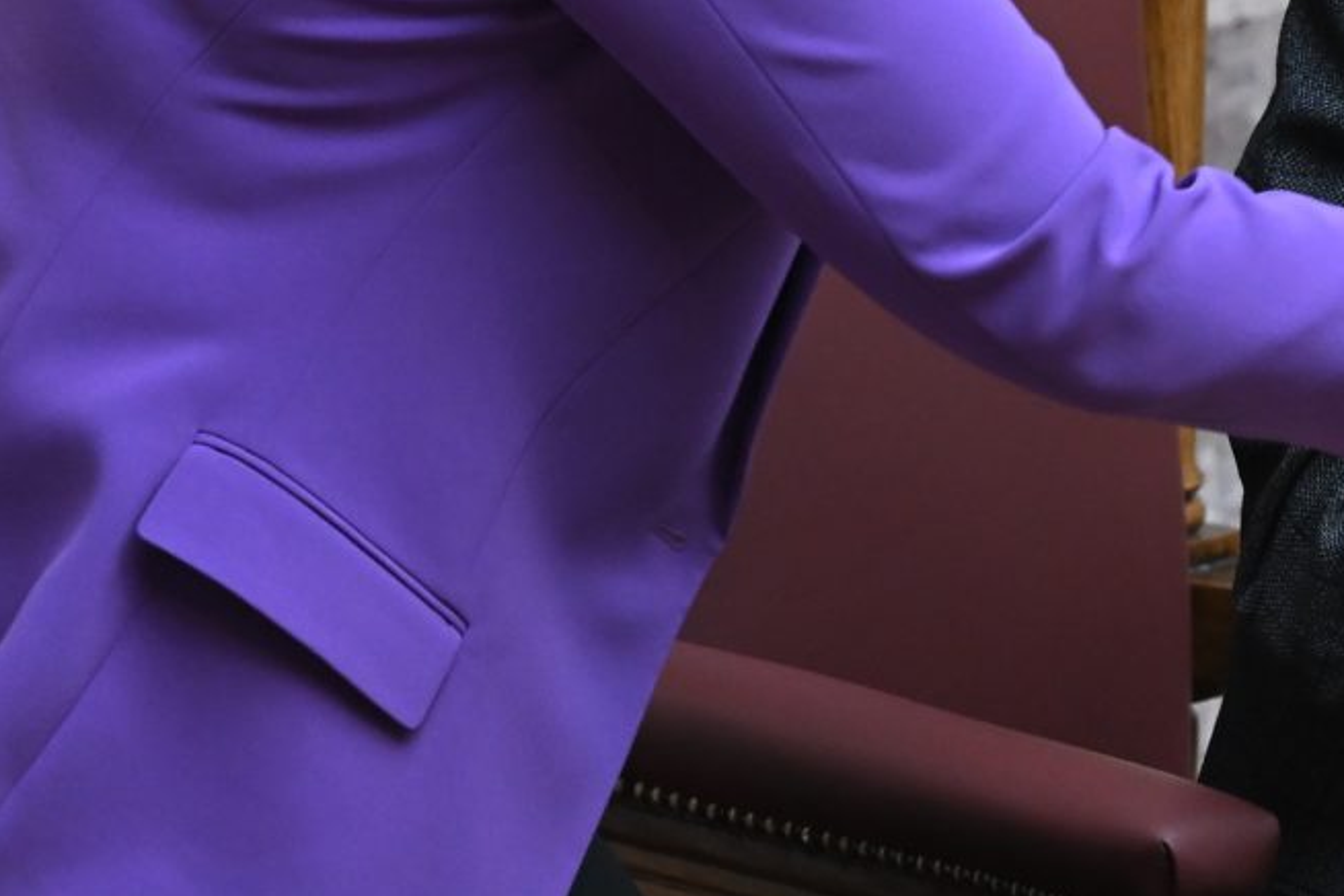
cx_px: 1903
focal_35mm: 1033
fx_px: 38562
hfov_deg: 2.0
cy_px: 85
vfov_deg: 1.3
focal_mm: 330
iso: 3600
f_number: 6
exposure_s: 1/250
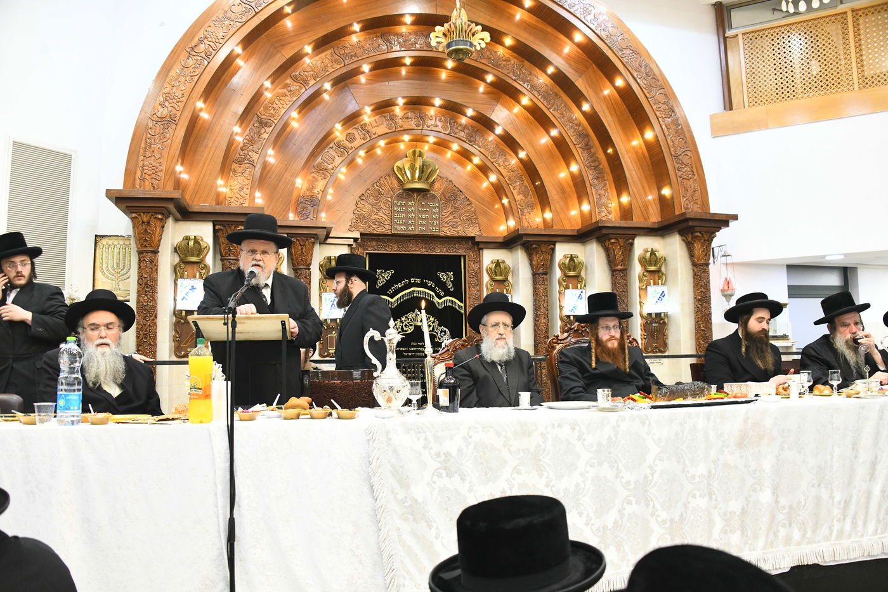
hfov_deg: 65.5
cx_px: 444
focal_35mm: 28
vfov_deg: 46.4
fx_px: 691
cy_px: 296
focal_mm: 28
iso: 4000
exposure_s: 1/125
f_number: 5.6
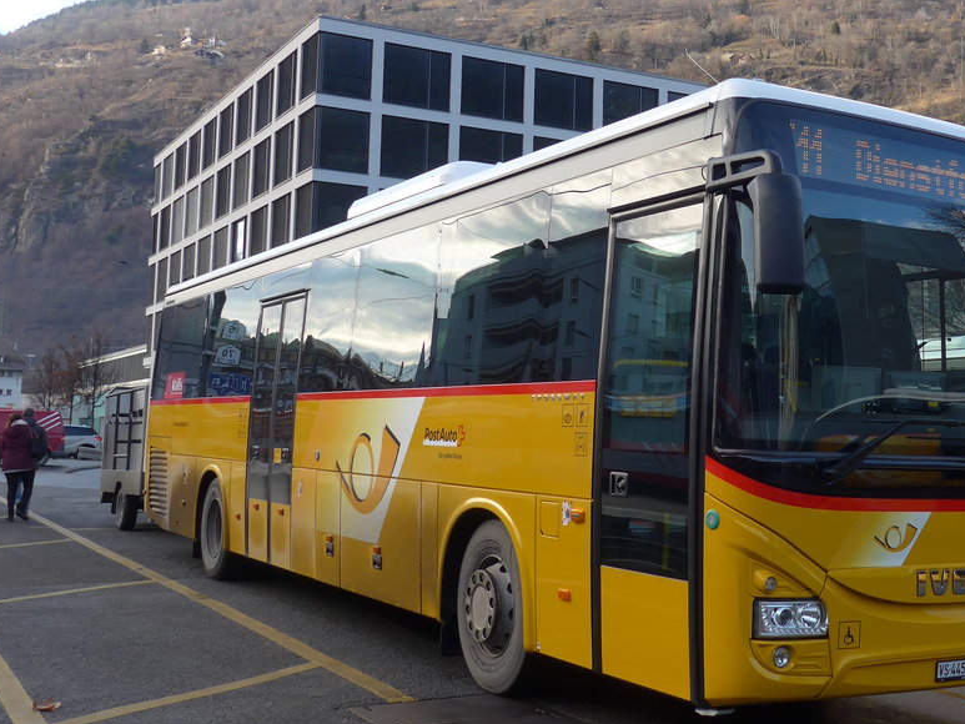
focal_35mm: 45
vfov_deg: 32.1
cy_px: 291
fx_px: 1255
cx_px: 652
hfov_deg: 41.5
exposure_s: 1/200
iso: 80
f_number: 2.8
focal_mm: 6
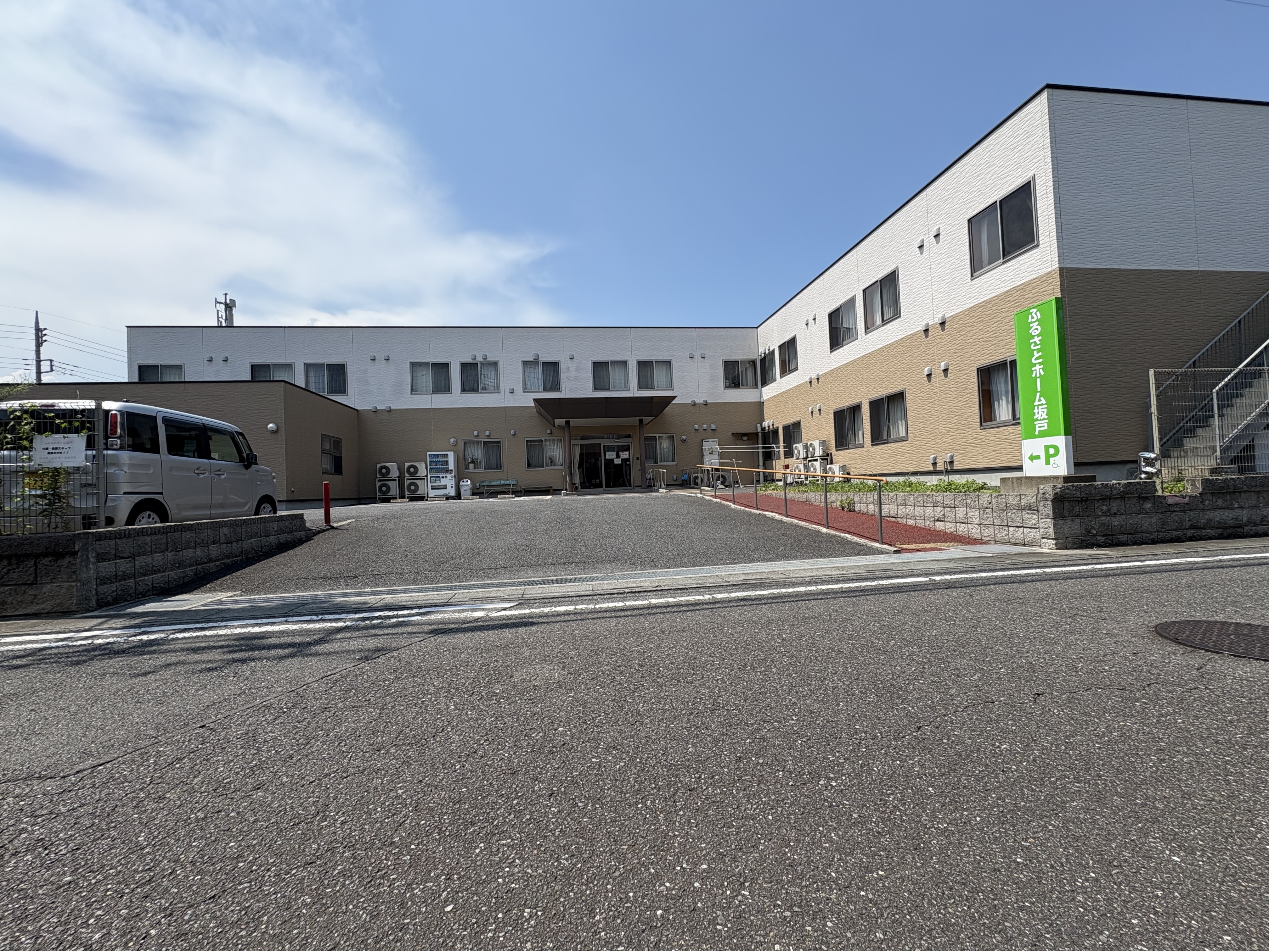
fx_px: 513
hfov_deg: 102.1
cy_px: 476
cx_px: 634
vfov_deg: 85.7
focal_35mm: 14
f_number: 2.2
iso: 50
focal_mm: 2.22
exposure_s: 1/1927
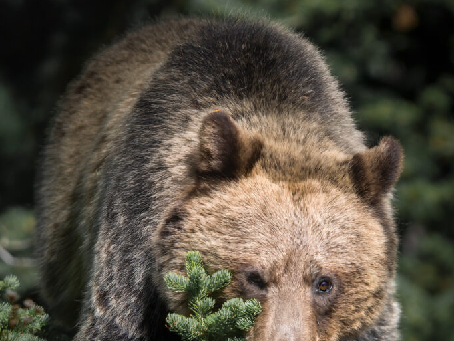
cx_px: 227
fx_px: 7594
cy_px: 325
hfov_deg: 3.4
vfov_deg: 2.6
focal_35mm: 579
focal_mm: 400
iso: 64
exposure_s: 1/800
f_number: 2.8
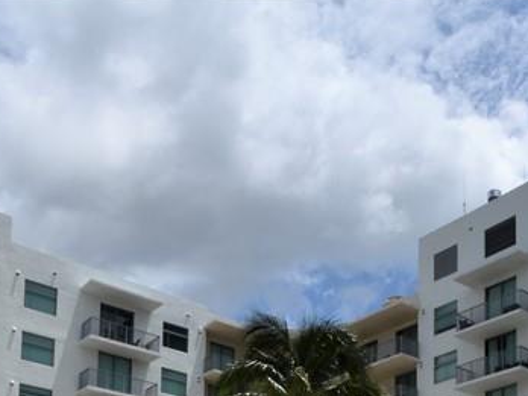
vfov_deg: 26.3
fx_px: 686
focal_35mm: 45
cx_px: 339
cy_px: 541
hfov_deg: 41.7
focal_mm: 10
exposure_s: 1/250
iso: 250
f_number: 18
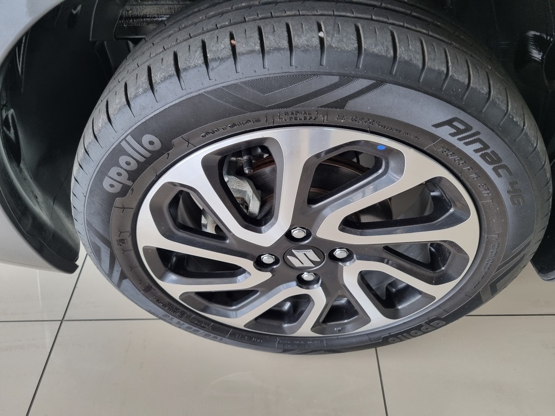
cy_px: 208
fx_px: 417
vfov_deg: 53.1
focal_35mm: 26
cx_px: 278
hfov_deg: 67.3
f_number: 1.8
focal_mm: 5.4
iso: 125
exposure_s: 1/100
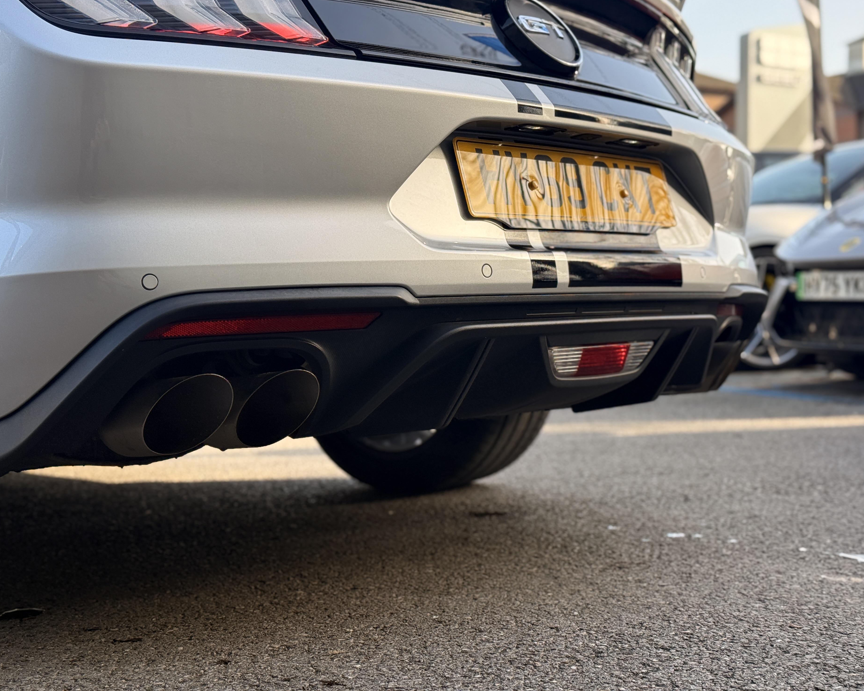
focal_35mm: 51
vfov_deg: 29.7
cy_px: 339
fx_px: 1304
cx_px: 463
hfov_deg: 36.6
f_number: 1.78
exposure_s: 1/652
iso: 64
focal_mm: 6.76
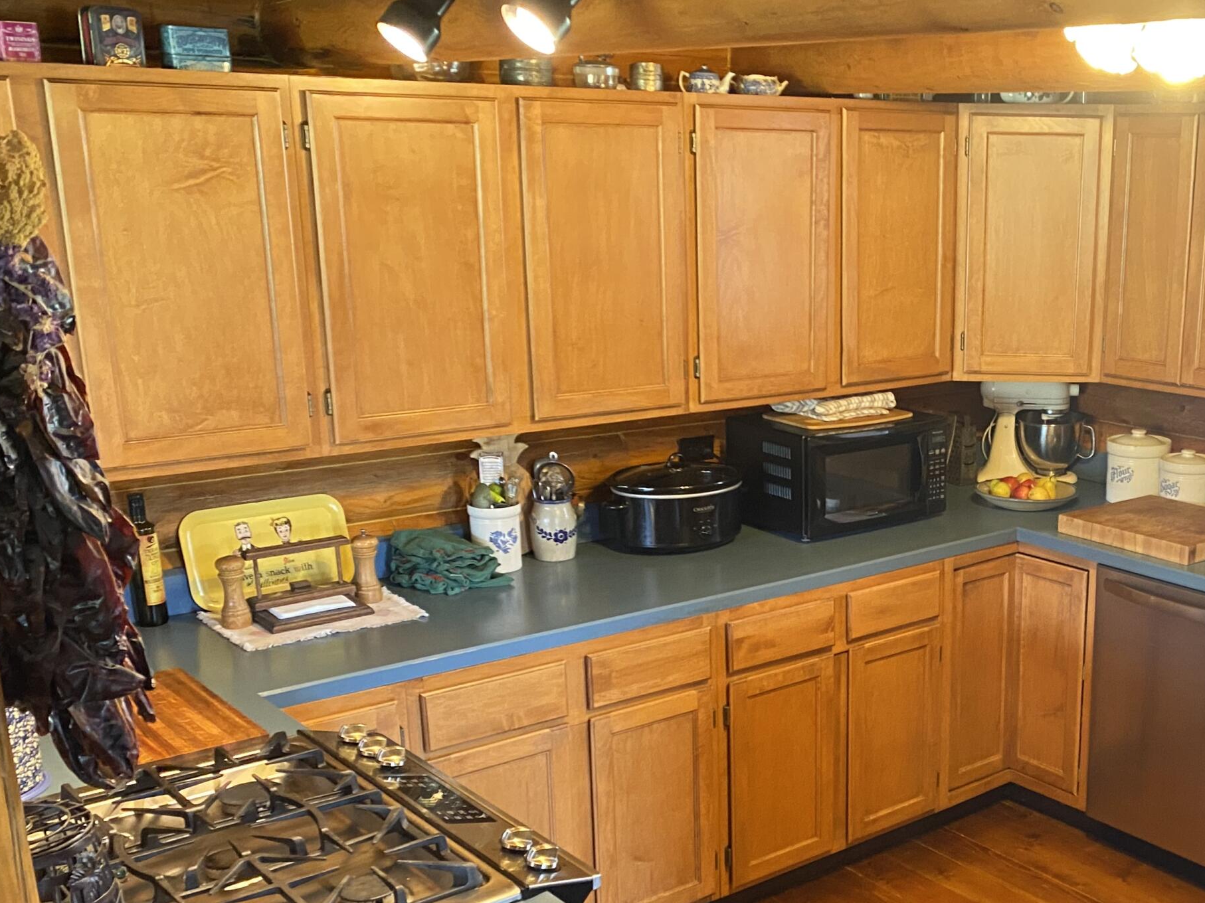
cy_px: 619
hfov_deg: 42.0
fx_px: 1497
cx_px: 957
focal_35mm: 43
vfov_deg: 33.2
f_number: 1.8
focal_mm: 4.25
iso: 500
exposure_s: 1/30
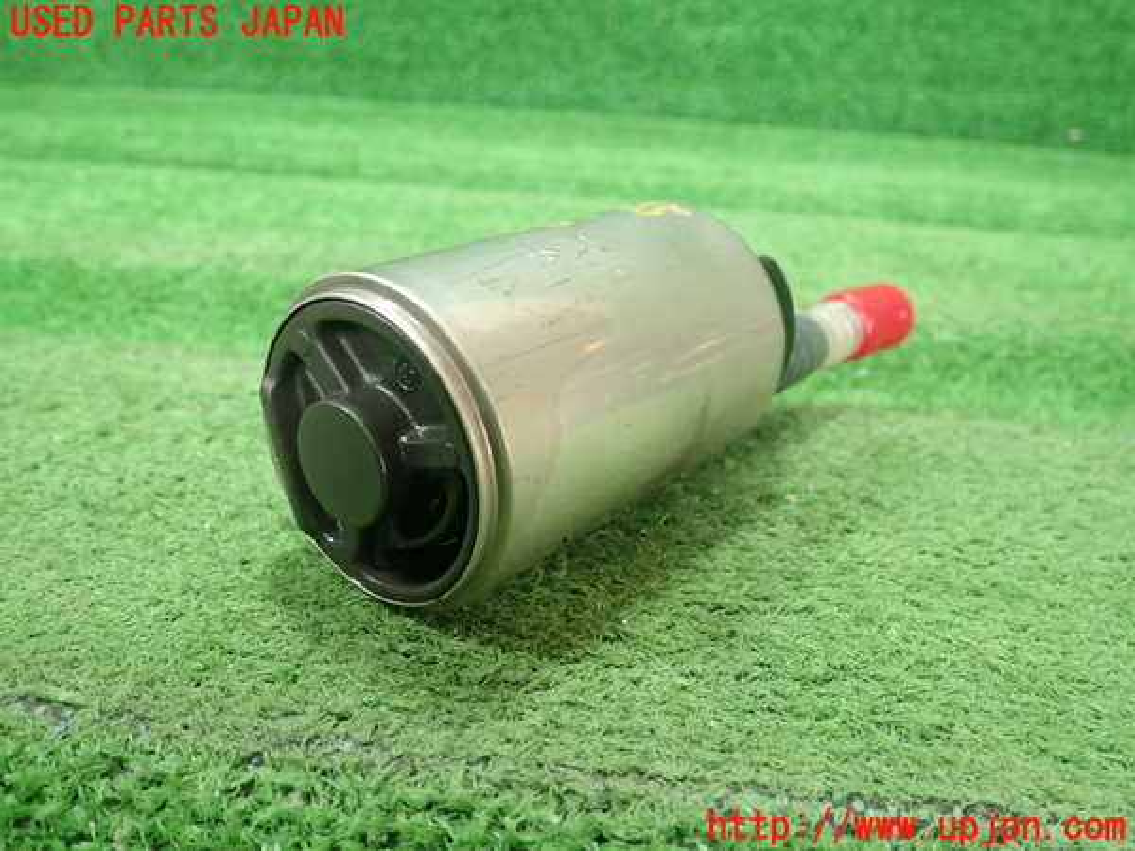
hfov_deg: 60.0
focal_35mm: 30
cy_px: 426
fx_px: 984
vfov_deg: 46.8
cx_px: 568
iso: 400
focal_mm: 5.5
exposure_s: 1/125
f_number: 2.3
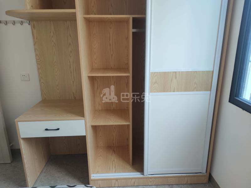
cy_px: 94
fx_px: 174
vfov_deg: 56.8
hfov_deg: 71.6
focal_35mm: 24
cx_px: 126
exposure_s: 1/100
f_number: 1.69
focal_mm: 6.72
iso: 62
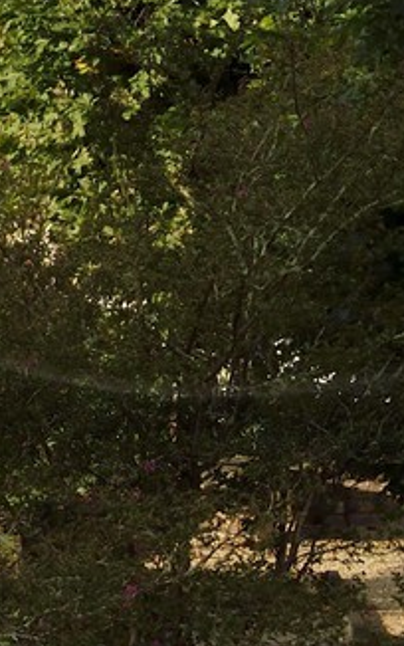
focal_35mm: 250
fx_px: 4400
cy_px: -329
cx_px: 216
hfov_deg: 5.3
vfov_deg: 8.2
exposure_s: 1/200
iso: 200
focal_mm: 50
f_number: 13
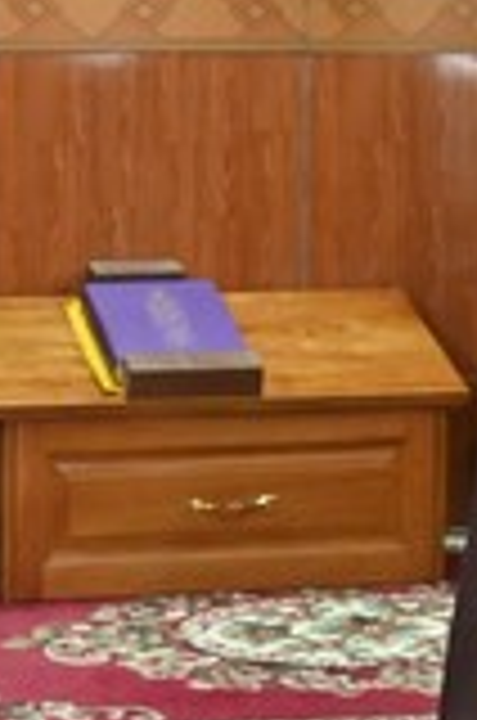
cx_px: 306
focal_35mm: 142
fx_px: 2834
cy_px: -274
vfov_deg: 13.8
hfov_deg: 9.6
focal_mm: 35
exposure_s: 1/125
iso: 2500
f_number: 5.6
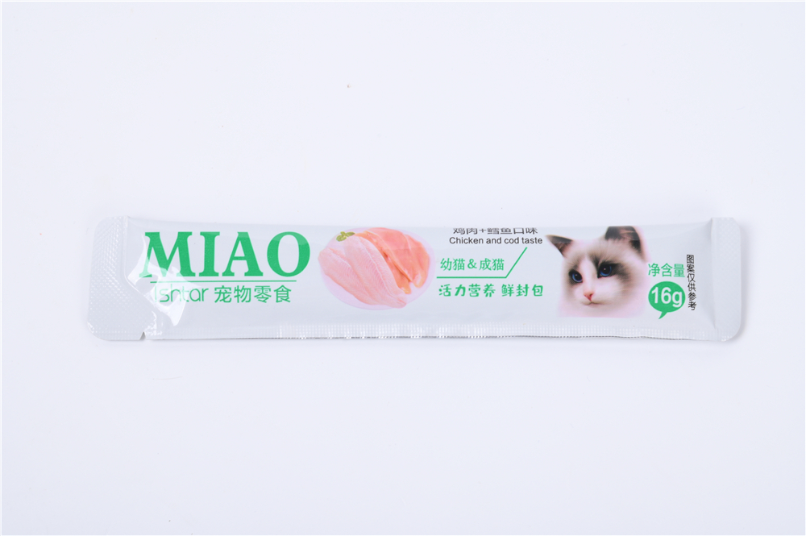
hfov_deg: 17.1
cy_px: 268
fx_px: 2684
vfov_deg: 11.4
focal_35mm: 120
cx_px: 403
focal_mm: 120
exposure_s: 1/125
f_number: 11
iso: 125
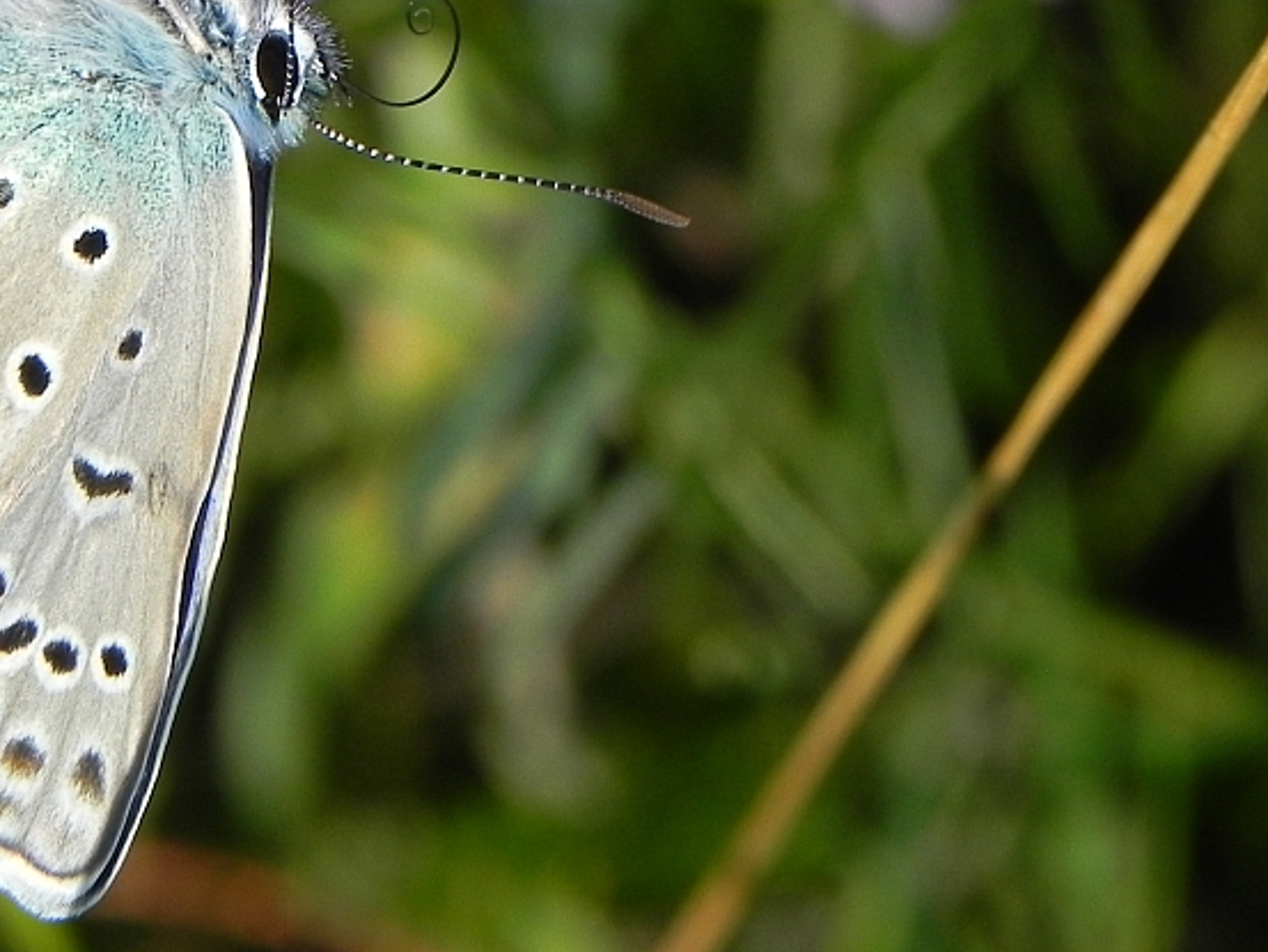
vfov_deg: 6.2
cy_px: 216
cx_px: 374
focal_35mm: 239
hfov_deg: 8.3
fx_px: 8757
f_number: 6.3
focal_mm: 23
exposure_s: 1/593
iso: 160
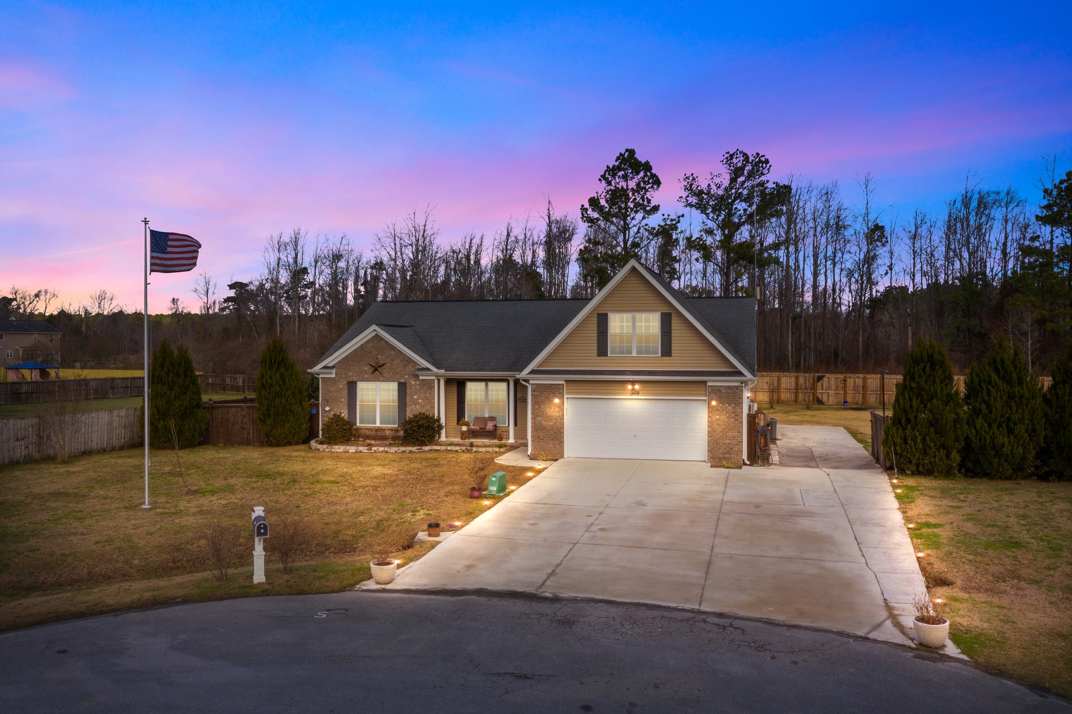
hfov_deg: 65.5
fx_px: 833
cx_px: 536
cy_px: 357
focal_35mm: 28
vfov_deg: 46.4
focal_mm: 10.26
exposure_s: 1/120
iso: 100
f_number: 9
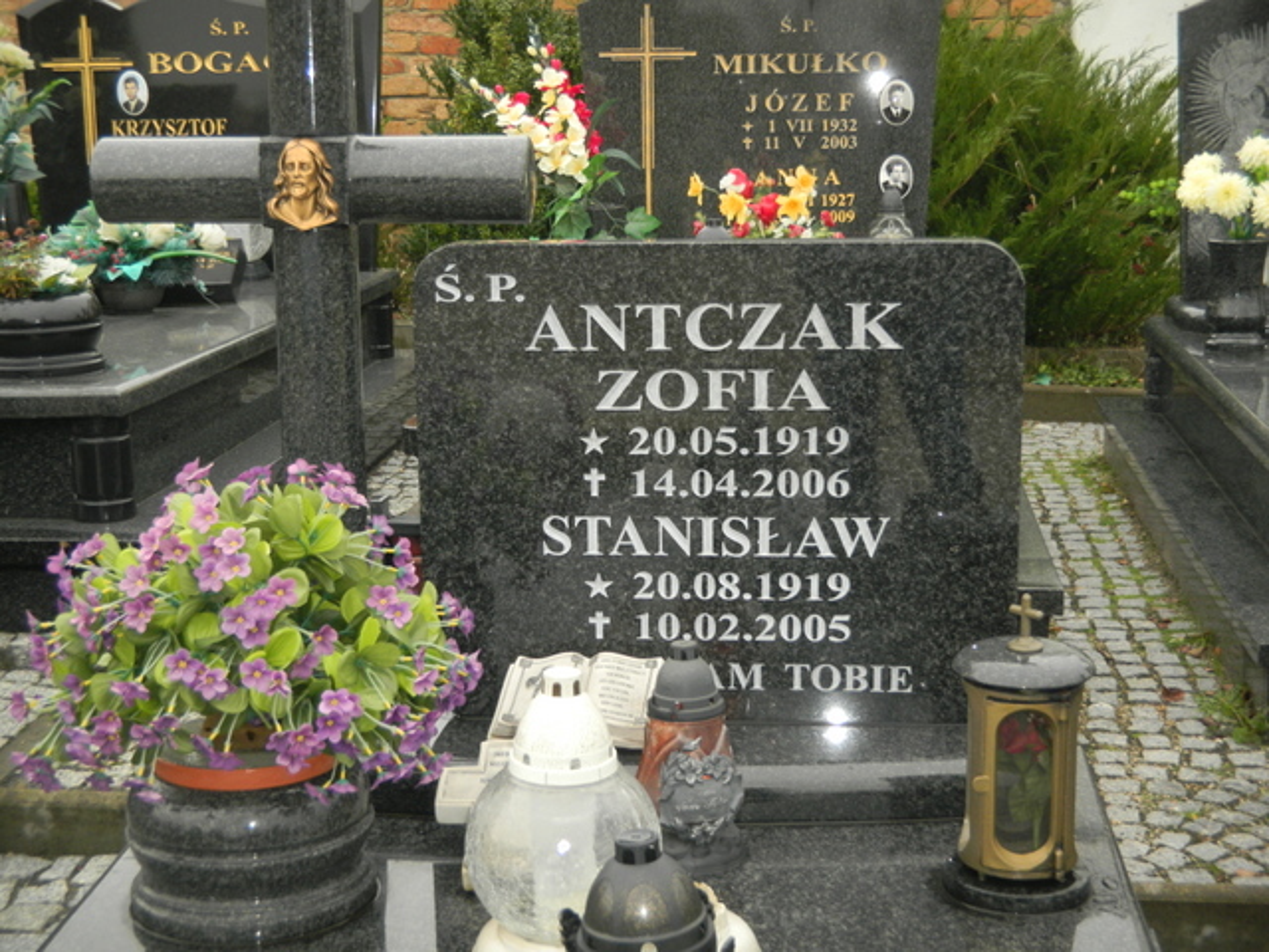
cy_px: 476
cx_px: 634
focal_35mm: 55
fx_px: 2016
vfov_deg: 26.6
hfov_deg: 34.9
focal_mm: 9.9
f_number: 4.2
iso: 113
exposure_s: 1/117
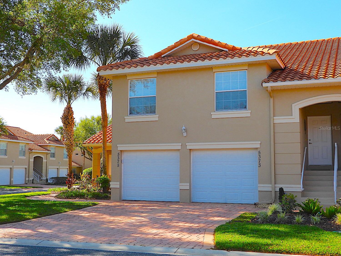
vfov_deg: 32.9
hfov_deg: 42.9
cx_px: 170
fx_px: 433
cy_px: 128
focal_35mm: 44
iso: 100
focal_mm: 7.9
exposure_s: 1/800
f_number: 3.2
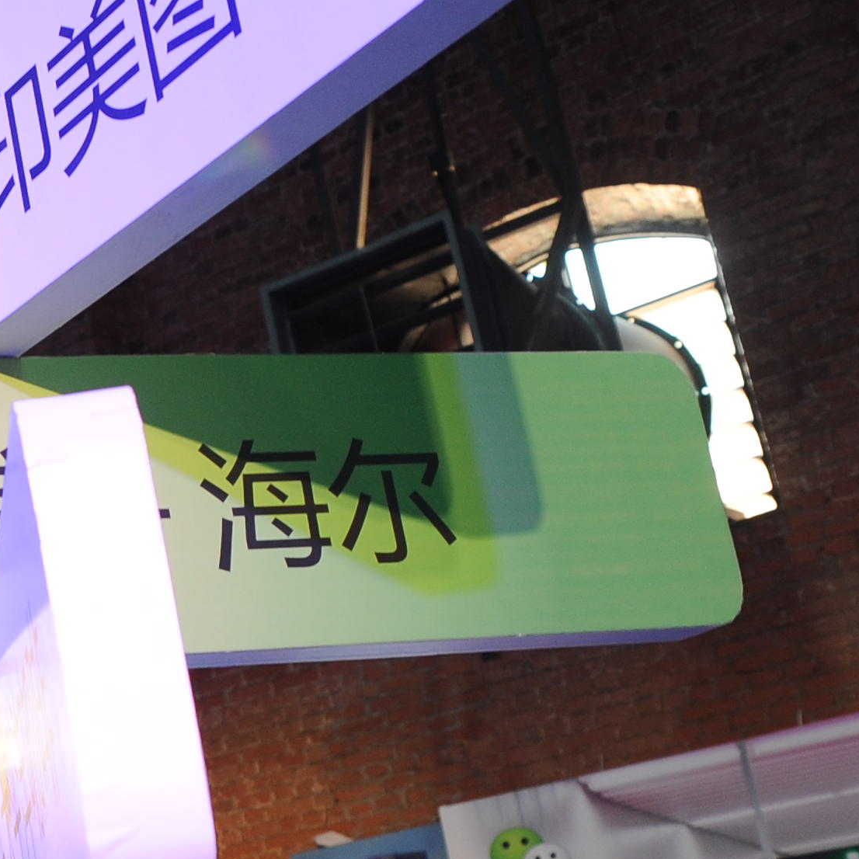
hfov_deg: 10.0
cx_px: -382
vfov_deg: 10.3
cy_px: 503
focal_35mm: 170
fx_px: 4773
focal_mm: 52
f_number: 5
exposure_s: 1/40
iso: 800
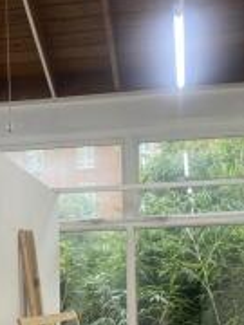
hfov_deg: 23.2
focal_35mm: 63
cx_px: 90
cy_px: 317
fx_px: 592
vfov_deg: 29.0
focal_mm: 4.25
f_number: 1.8
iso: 100
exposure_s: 1/100
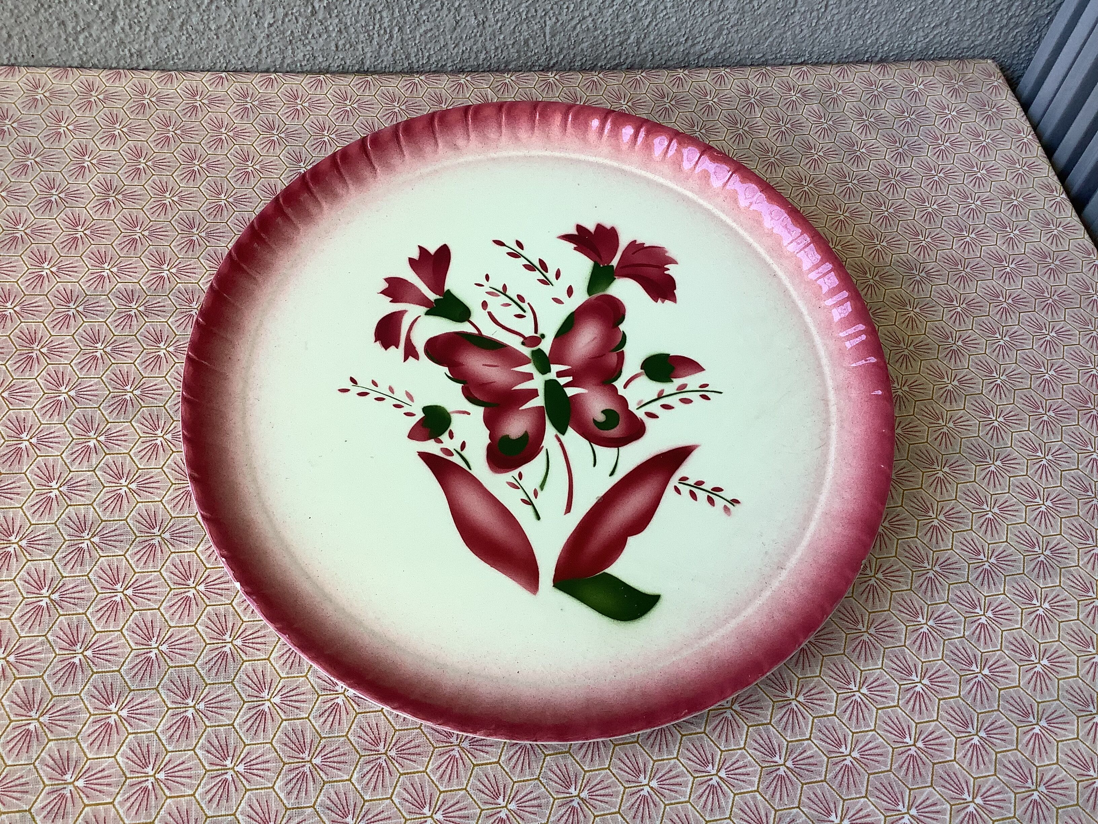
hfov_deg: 58.4
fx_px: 983
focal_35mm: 31
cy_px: 412
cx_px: 549
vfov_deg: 45.4
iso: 50
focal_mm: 3.3
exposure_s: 1/100
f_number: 2.4
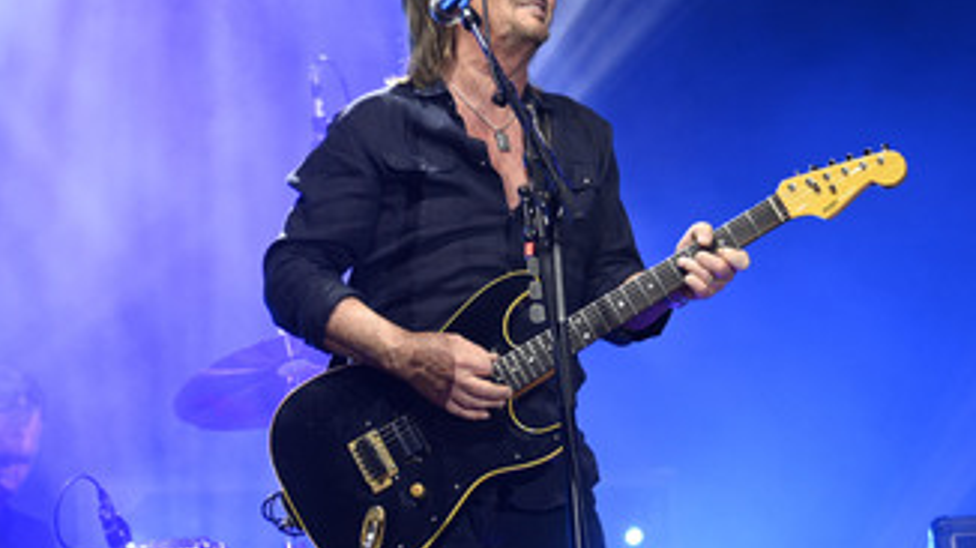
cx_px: 549
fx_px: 5432
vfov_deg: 5.8
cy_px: 243
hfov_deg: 10.3
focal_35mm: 210
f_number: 5.6
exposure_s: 1/200
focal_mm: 145
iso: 2000
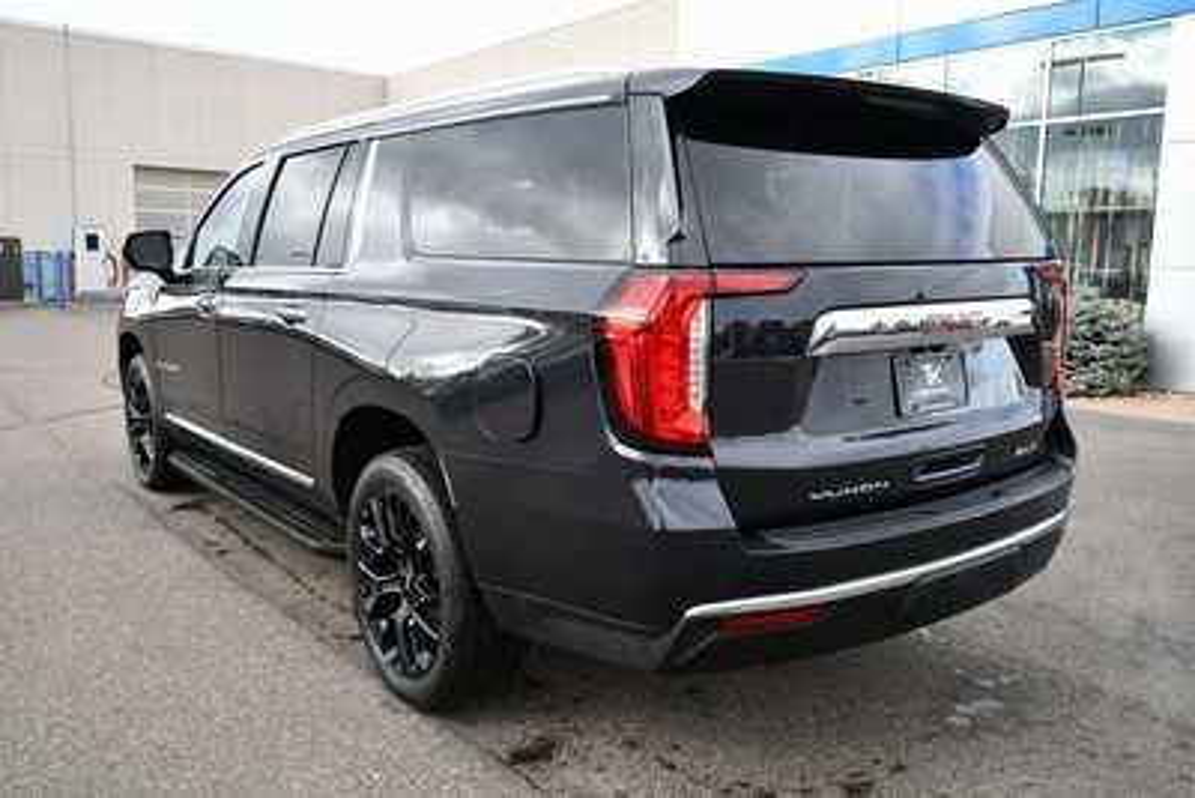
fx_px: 996
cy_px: 399
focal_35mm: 30
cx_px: 598
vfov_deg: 43.6
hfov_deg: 61.9
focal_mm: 20
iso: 360
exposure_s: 1/250
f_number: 5.6
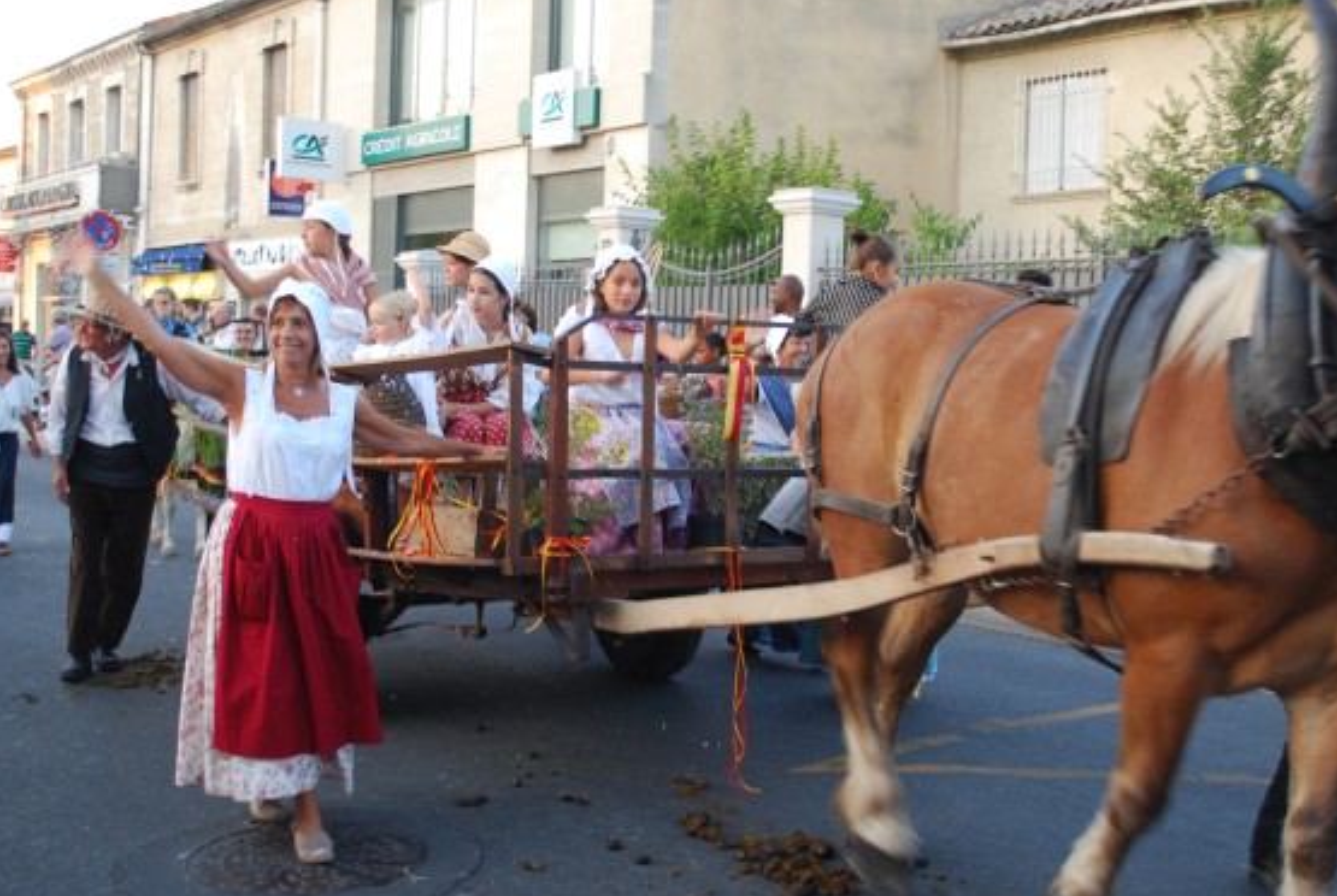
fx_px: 1674
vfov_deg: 30.0
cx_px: 706
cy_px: 418
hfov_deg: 43.5
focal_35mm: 45
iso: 200
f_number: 4.2
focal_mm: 26
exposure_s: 1/40
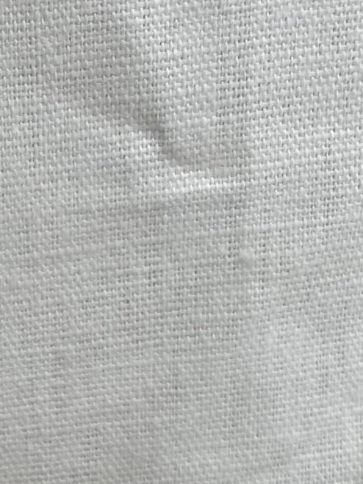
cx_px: -52
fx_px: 1413
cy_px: 635
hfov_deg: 14.3
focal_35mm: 101
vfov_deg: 18.1
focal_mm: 4.2
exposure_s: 1/128
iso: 32
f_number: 1.6
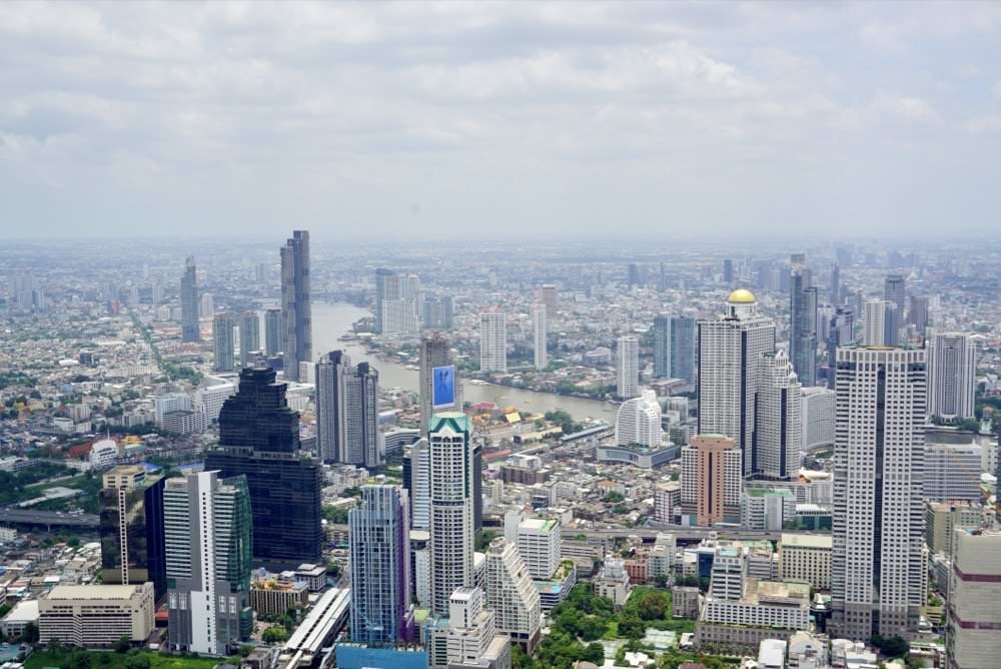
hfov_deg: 47.9
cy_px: 334
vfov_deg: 33.1
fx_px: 1127
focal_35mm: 40
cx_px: 500
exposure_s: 1/200
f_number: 11
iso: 100
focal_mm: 27
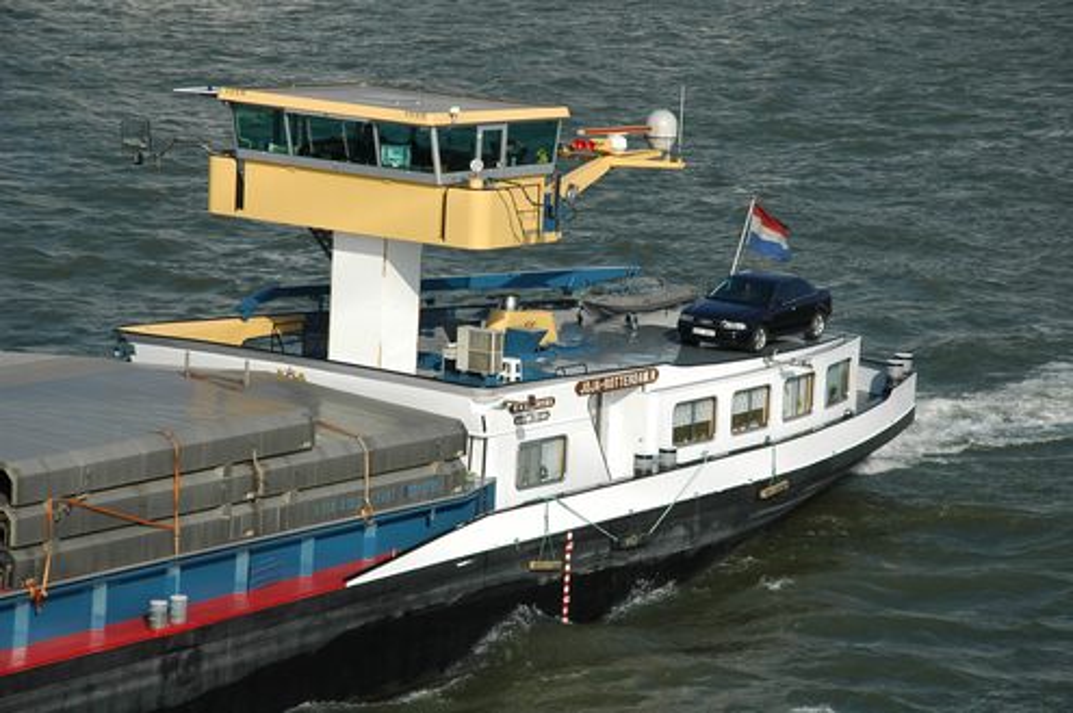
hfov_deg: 14.4
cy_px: 356
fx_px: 4243
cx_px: 536
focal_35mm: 142
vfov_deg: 9.6
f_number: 10
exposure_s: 1/500
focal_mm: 95
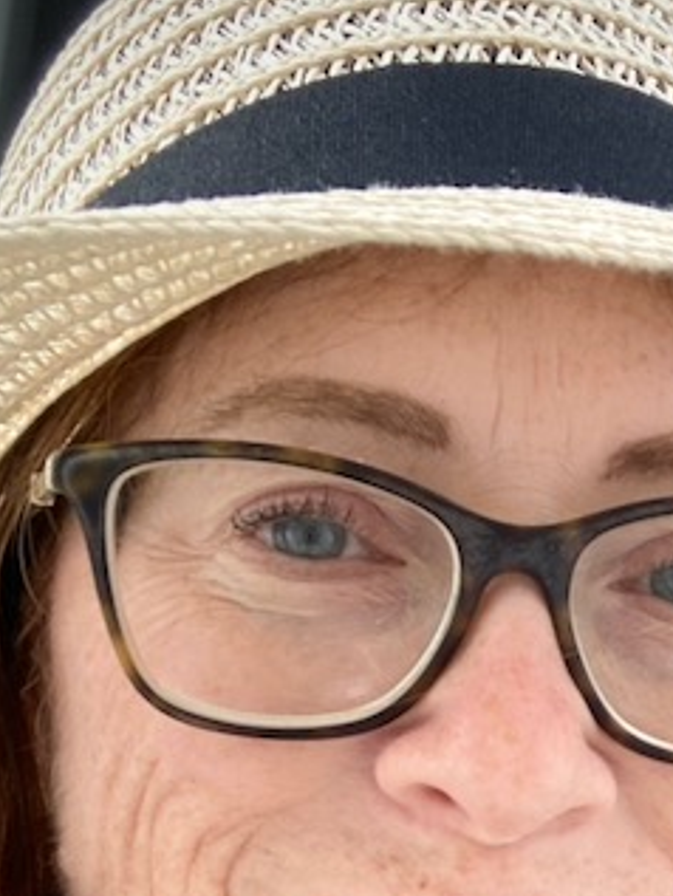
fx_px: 2228
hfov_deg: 16.9
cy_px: 967
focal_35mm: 86
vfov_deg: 21.6
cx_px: 625
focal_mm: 2.87
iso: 64
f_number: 2.2
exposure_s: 1/100
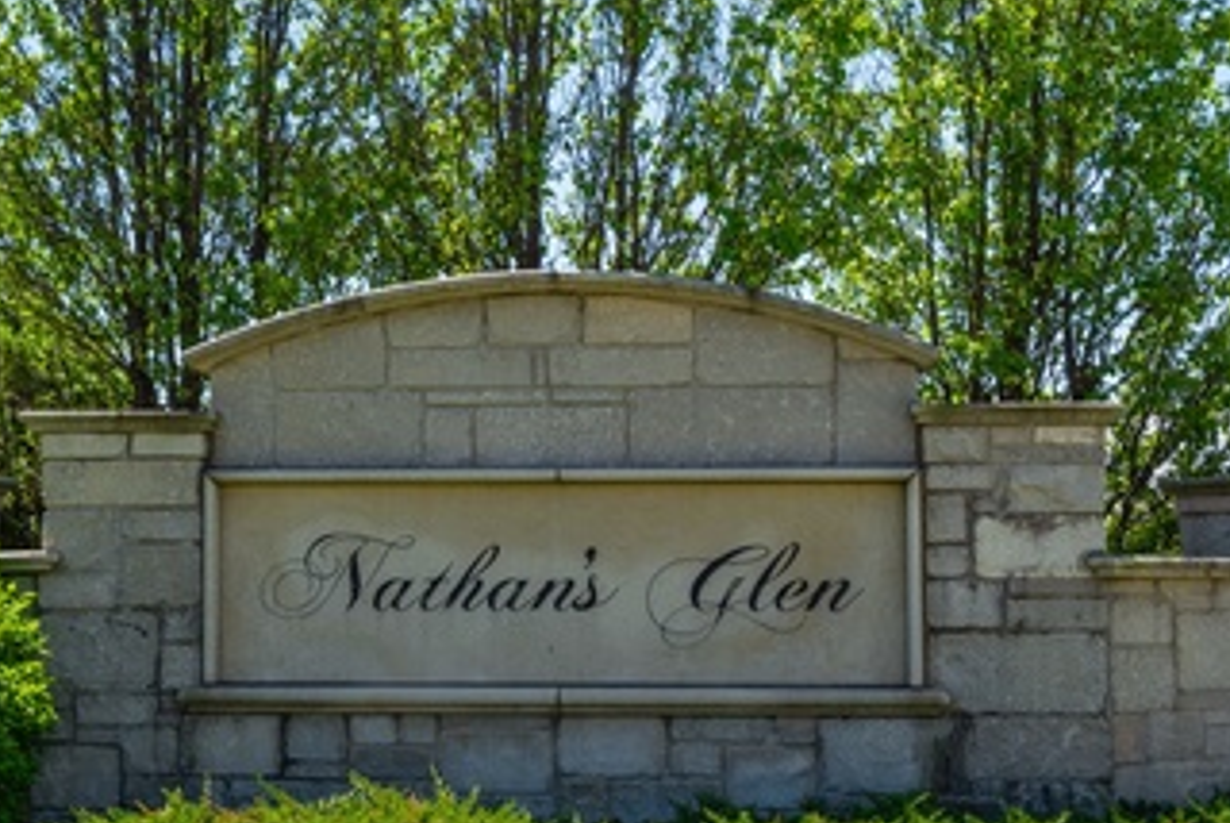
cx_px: 469
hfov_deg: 30.4
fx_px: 2257
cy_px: 506
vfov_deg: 20.6
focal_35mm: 66
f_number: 9.5
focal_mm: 22
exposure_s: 1/350
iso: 200
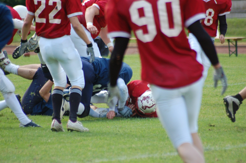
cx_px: 123
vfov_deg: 3.0
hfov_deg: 4.6
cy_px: 82
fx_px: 3069
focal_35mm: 450
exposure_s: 1/500
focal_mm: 300
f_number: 5.6
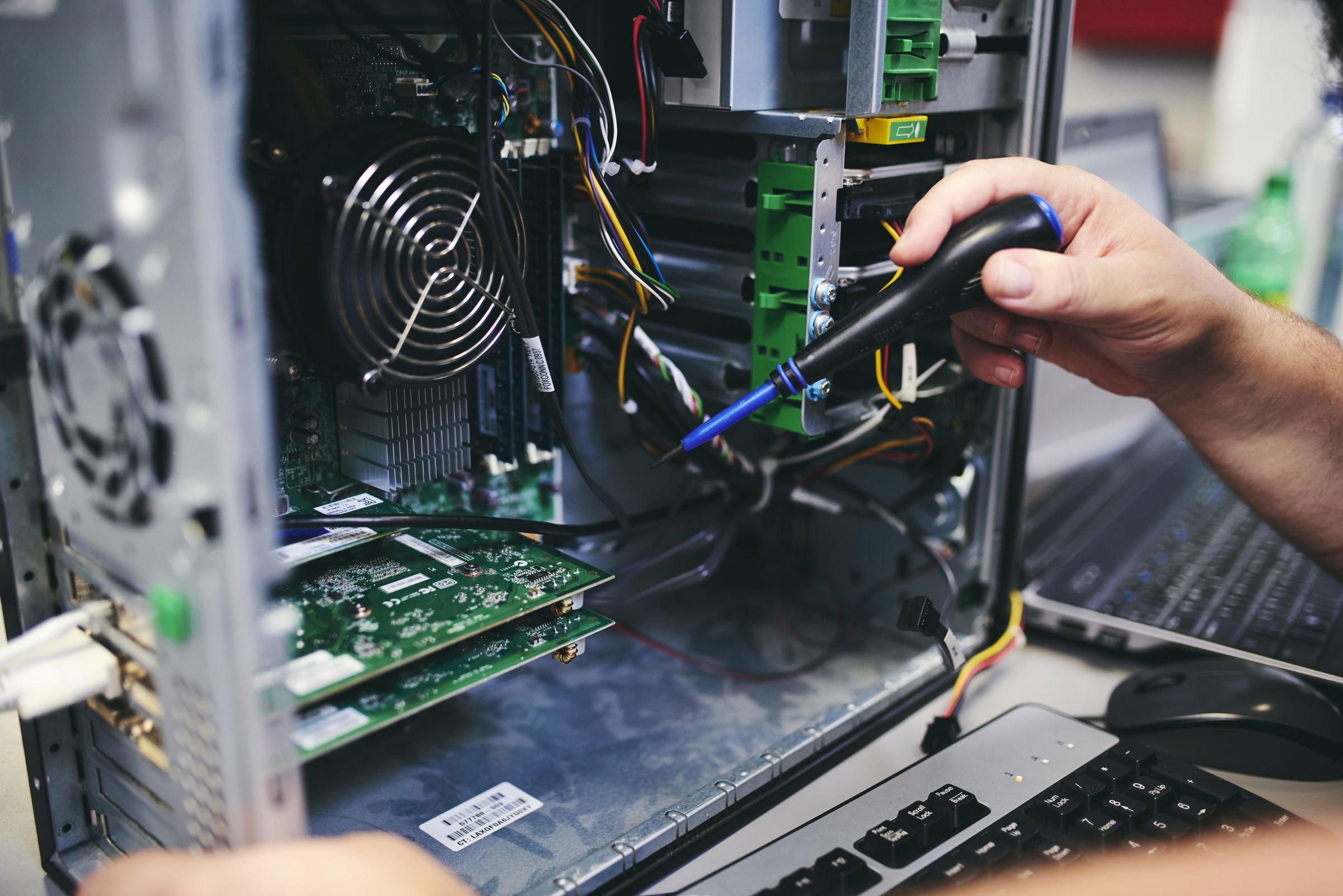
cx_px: 672
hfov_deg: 54.4
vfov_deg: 37.9
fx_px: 1306
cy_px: 448
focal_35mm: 35
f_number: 2
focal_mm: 35
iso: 500
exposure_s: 1/160
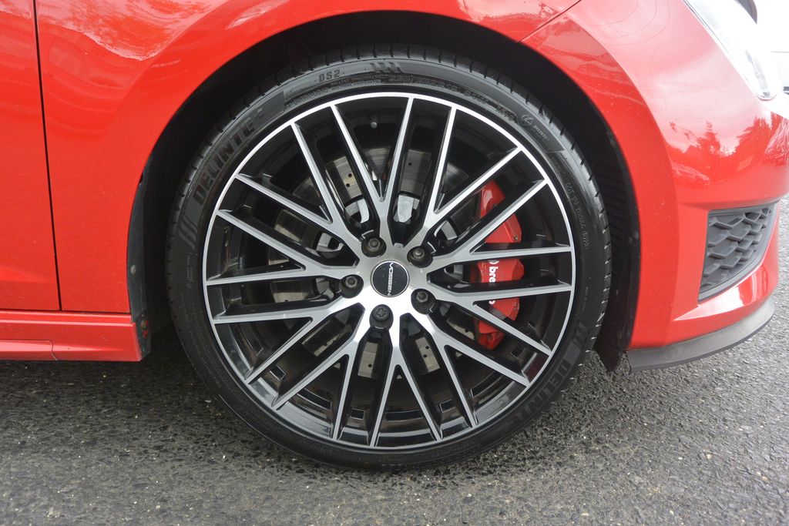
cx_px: 394
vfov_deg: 47.9
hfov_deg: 67.4
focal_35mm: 27
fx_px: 592
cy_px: 263
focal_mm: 10
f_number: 3.5
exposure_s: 1/125
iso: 400
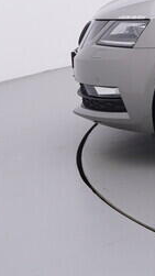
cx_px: 444
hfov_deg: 9.9
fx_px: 703
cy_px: 10
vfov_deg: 21.5
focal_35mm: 96
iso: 200
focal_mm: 15
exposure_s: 1/80
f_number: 5
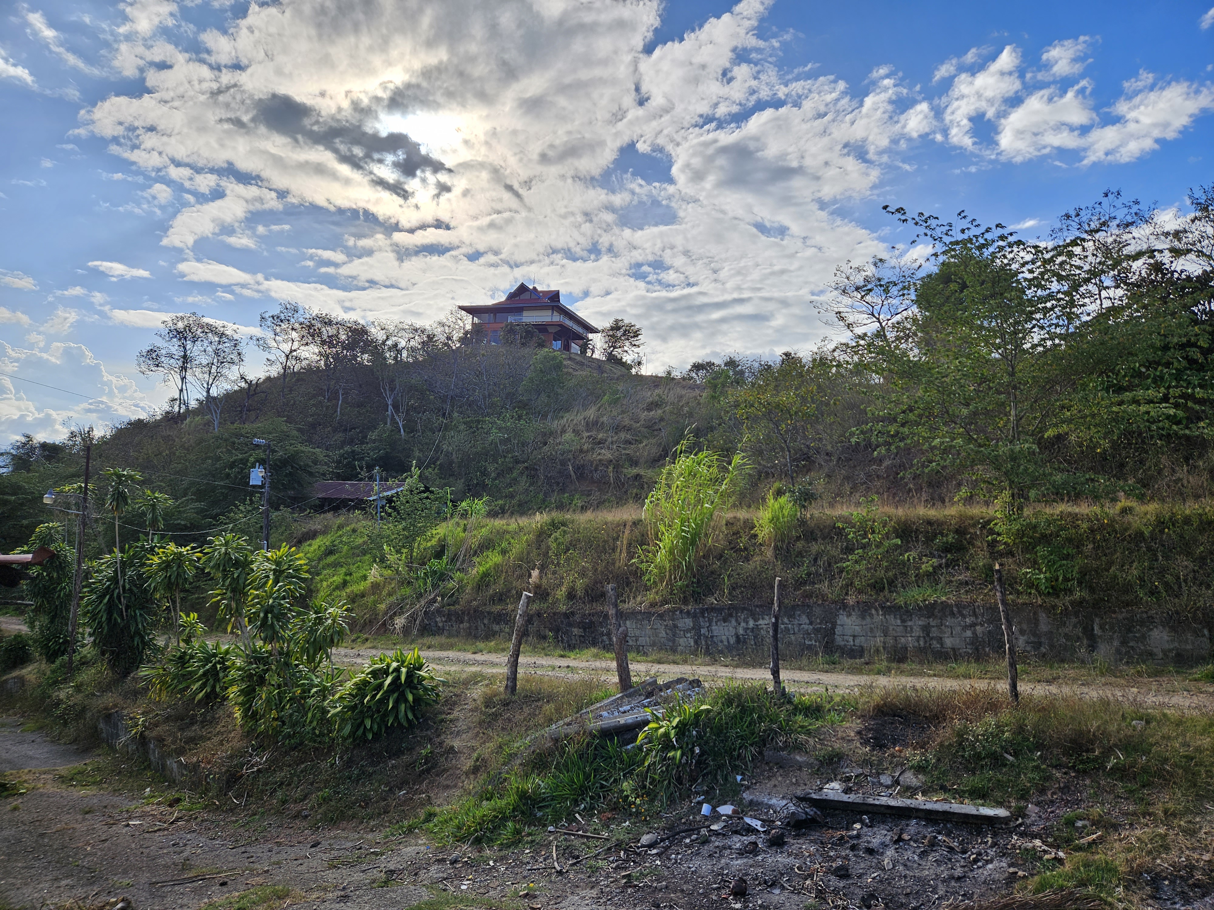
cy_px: 455
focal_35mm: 23
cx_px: 607
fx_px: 807
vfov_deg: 58.9
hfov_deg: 73.9
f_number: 1.8
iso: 25
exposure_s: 1/1476
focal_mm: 5.4
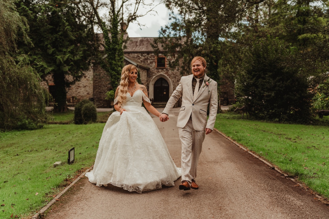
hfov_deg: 49.6
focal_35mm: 39
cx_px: 164
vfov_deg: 34.2
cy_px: 110
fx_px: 356
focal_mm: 39
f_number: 2.8
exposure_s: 1/400
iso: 125
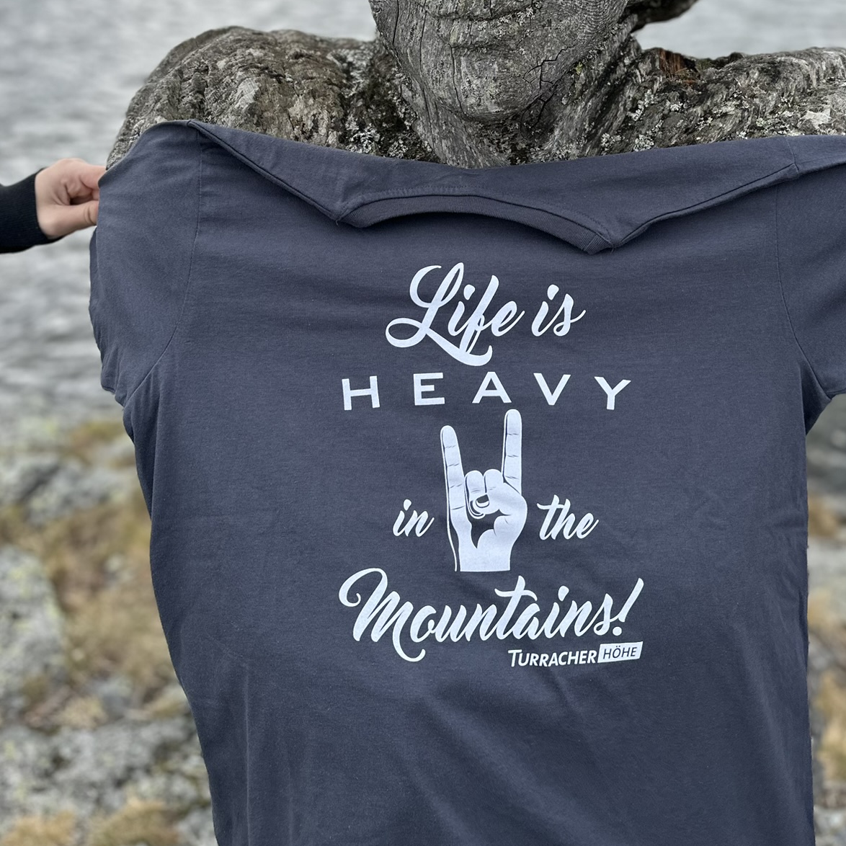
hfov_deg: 44.8
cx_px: 484
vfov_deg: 42.8
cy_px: 164
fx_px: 1023
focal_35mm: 37
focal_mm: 6.86
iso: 80
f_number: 1.78
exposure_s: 1/1453
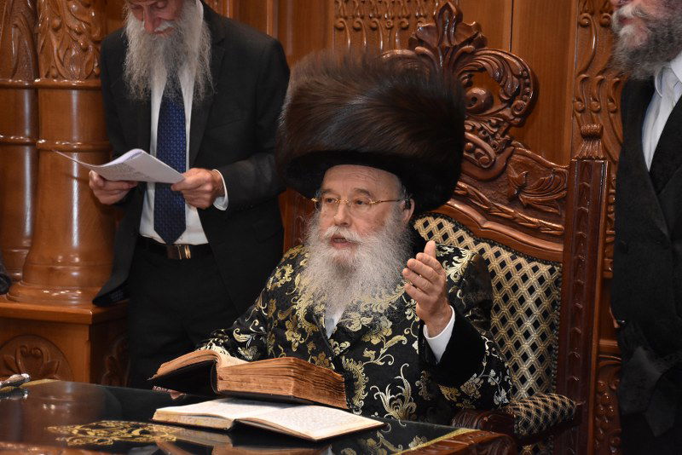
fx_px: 1478
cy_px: 228
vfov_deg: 17.5
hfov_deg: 26.0
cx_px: 341
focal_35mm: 78
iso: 2500
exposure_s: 1/125
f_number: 6.3
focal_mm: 52
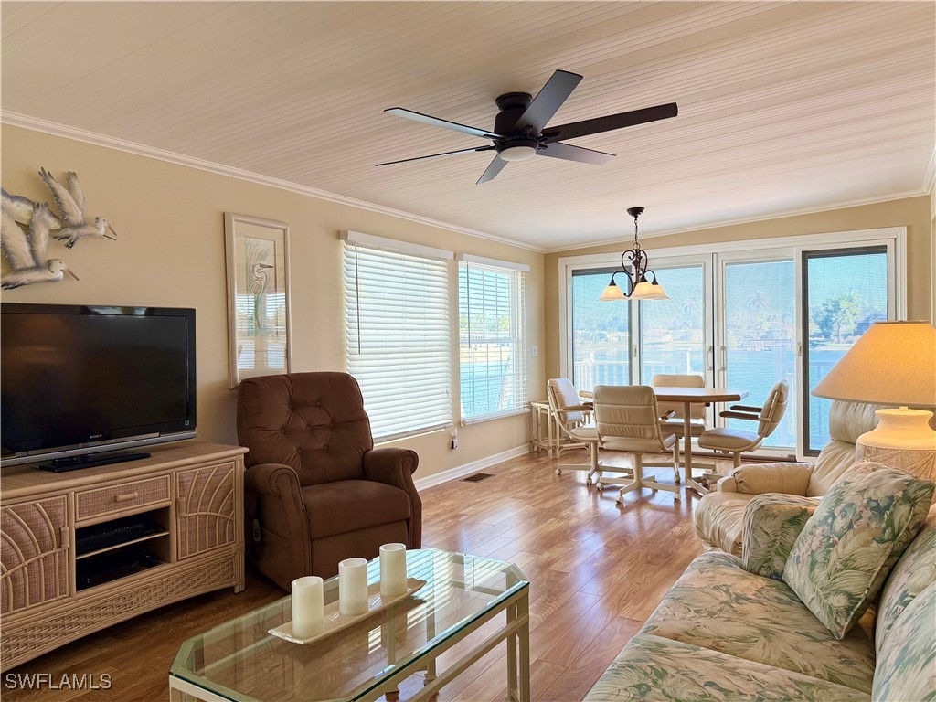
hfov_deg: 71.6
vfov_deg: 56.8
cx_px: 468
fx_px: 649
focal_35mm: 24
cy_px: 351
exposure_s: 1/580
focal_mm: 6.76
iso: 100
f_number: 1.78
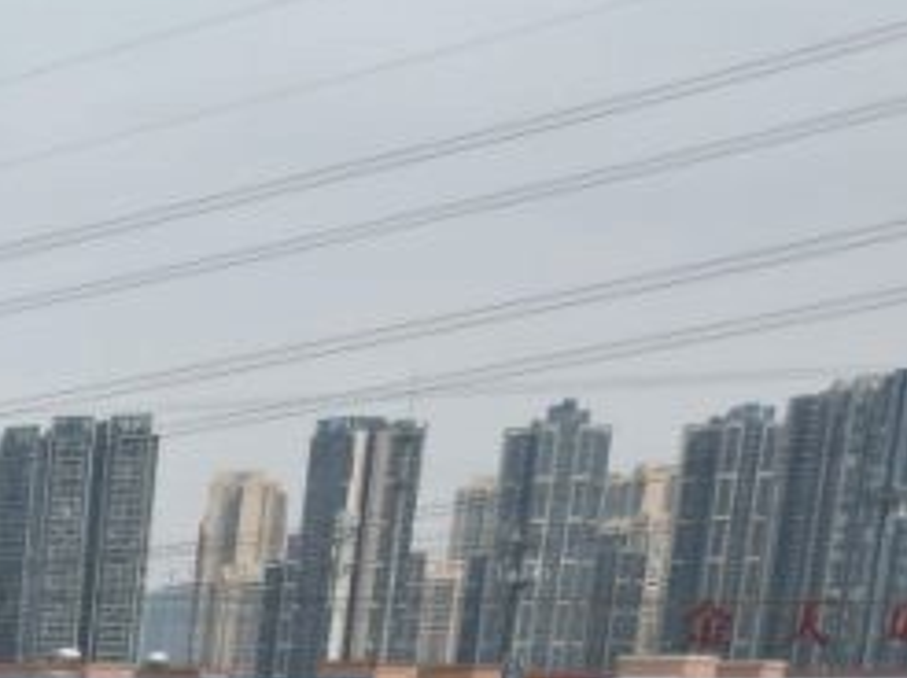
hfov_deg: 16.4
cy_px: 1400
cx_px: -745
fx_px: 2618
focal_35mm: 100
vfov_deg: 12.7
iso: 110
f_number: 1.7
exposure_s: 1/3200
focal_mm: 6.72
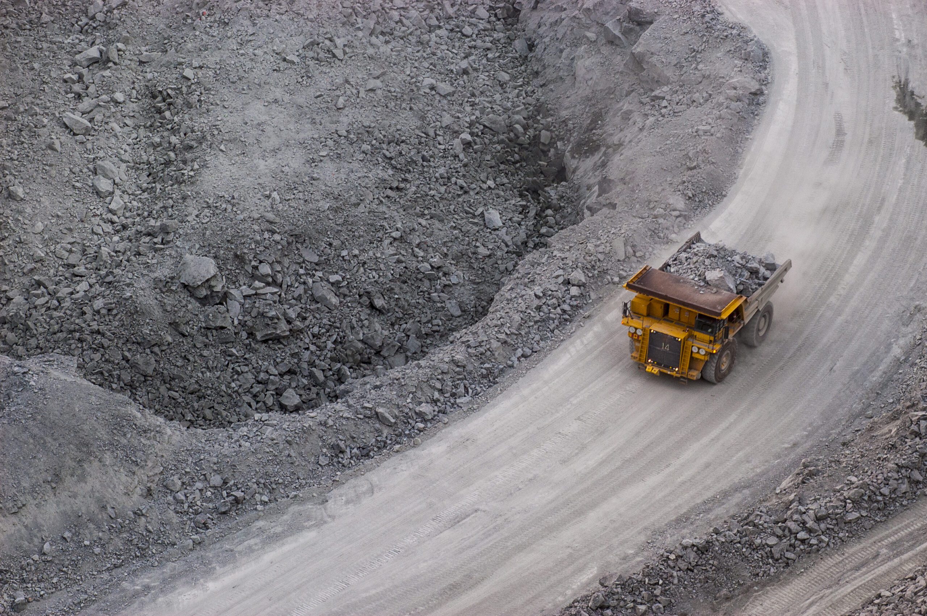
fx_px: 4245
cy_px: 308
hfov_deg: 12.5
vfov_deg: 8.3
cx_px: 464
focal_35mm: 165
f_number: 8
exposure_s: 1/40
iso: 400
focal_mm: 110
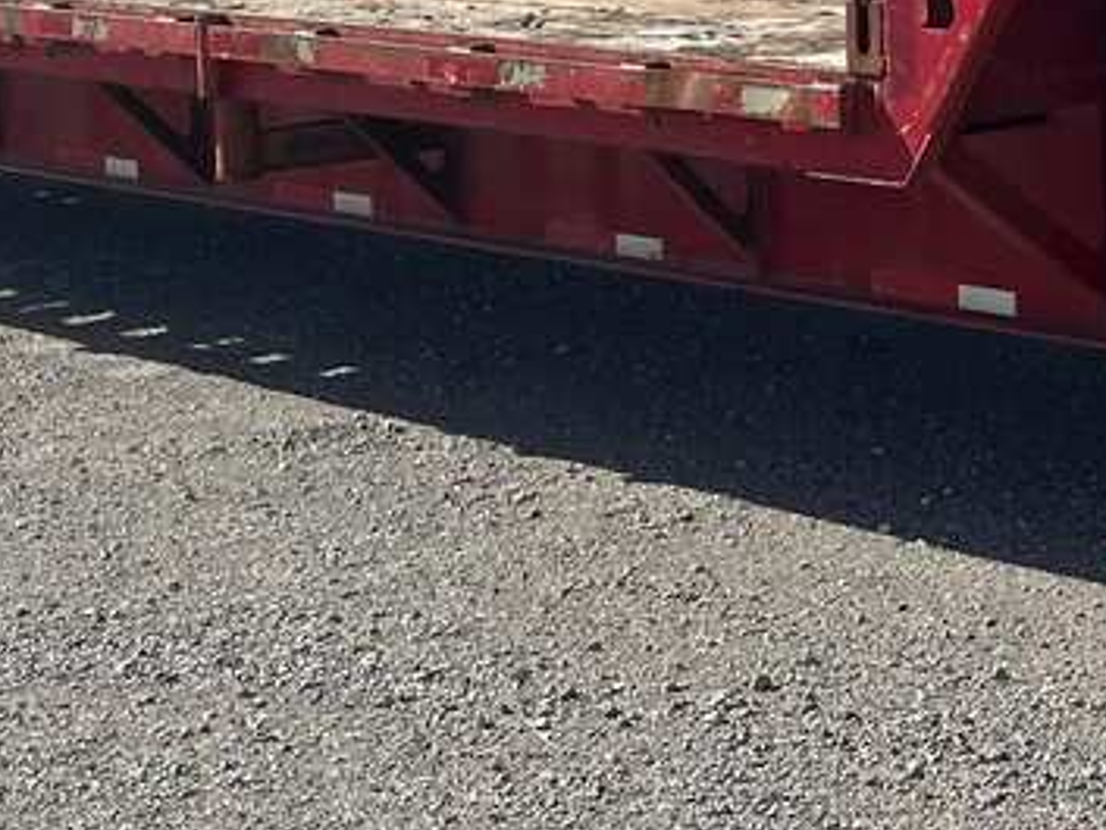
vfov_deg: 13.7
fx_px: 3388
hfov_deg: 18.2
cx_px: 996
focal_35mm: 106
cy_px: -78
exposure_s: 1/5848
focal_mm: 5.1
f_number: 1.6
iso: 50
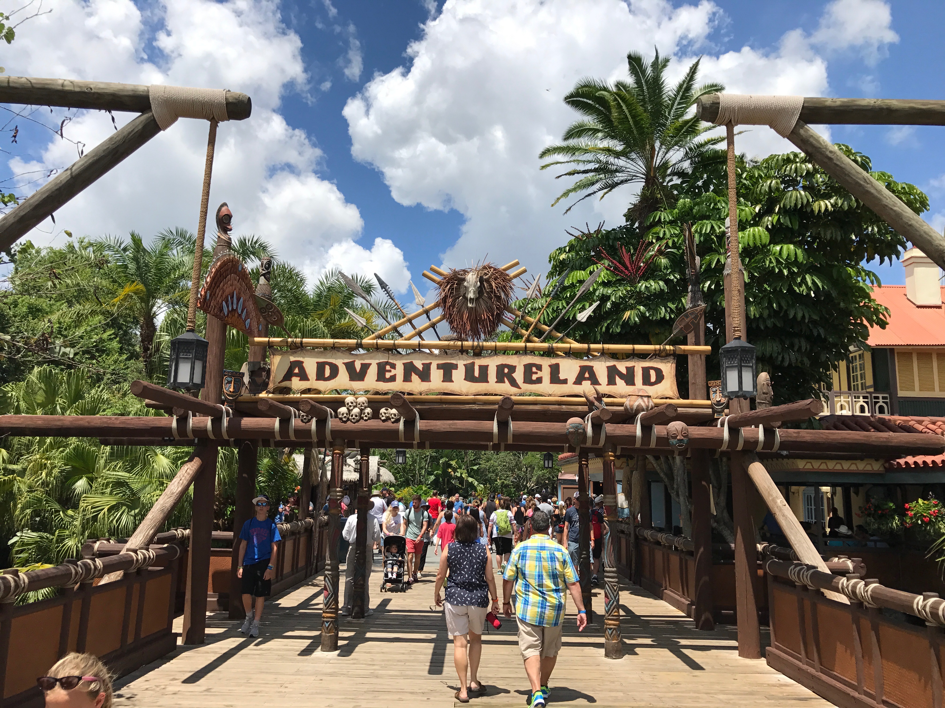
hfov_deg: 63.4
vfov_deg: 49.7
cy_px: 354
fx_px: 764
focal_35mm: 28
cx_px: 472
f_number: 1.8
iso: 20
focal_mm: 3.99
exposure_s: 1/2994
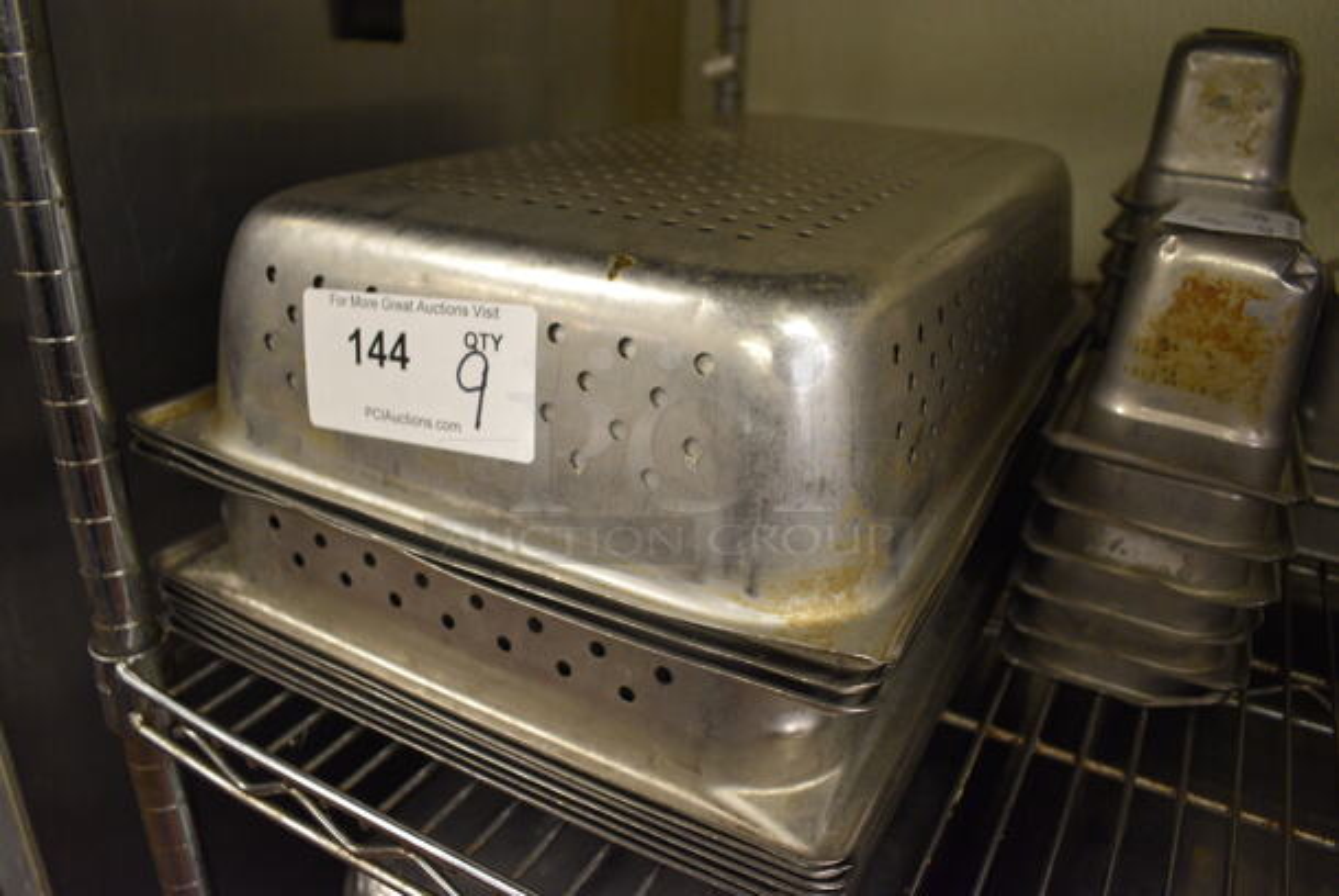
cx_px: 670
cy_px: 448
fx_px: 1005
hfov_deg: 67.3
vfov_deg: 48.0
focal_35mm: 27
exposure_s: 1/125
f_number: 3.5
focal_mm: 18
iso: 1250
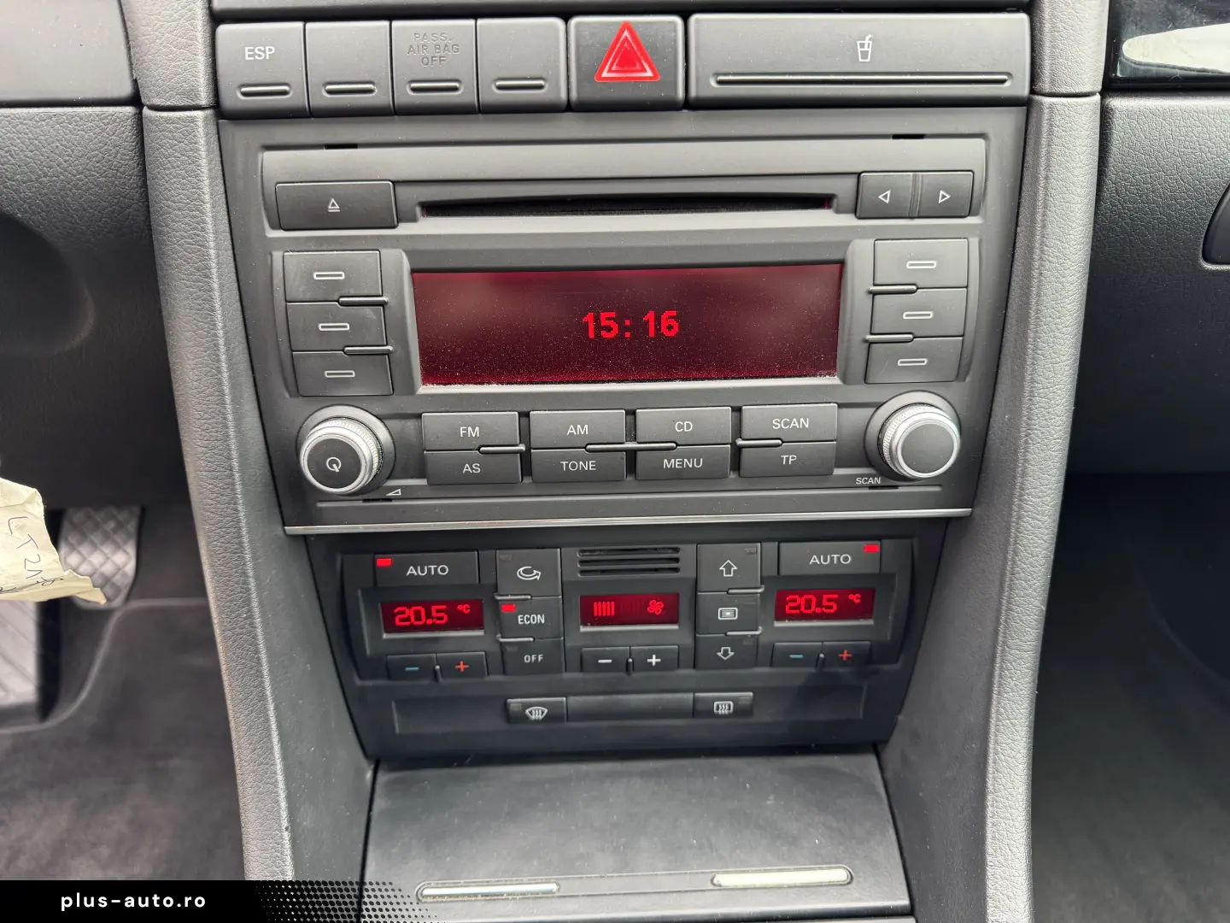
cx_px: 615
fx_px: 853
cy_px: 462
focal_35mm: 24
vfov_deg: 56.8
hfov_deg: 71.6
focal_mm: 6.76
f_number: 1.78
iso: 200
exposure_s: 1/56
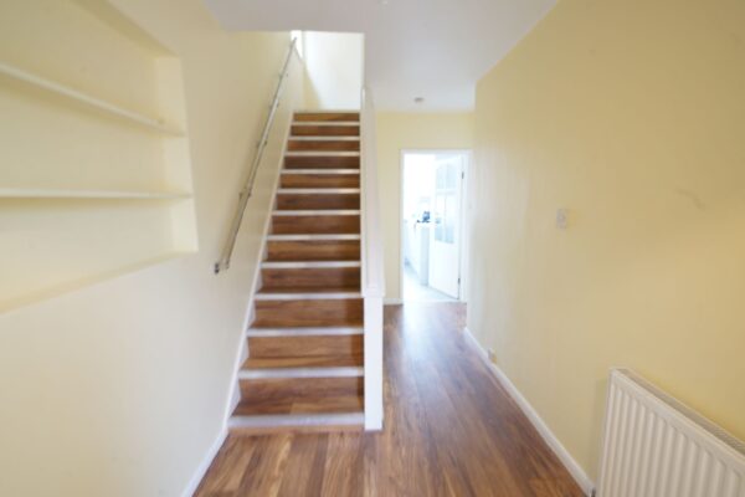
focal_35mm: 16
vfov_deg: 73.7
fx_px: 331
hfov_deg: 96.7
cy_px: 248
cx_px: 372
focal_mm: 16
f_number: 8
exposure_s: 1/2.5
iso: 400
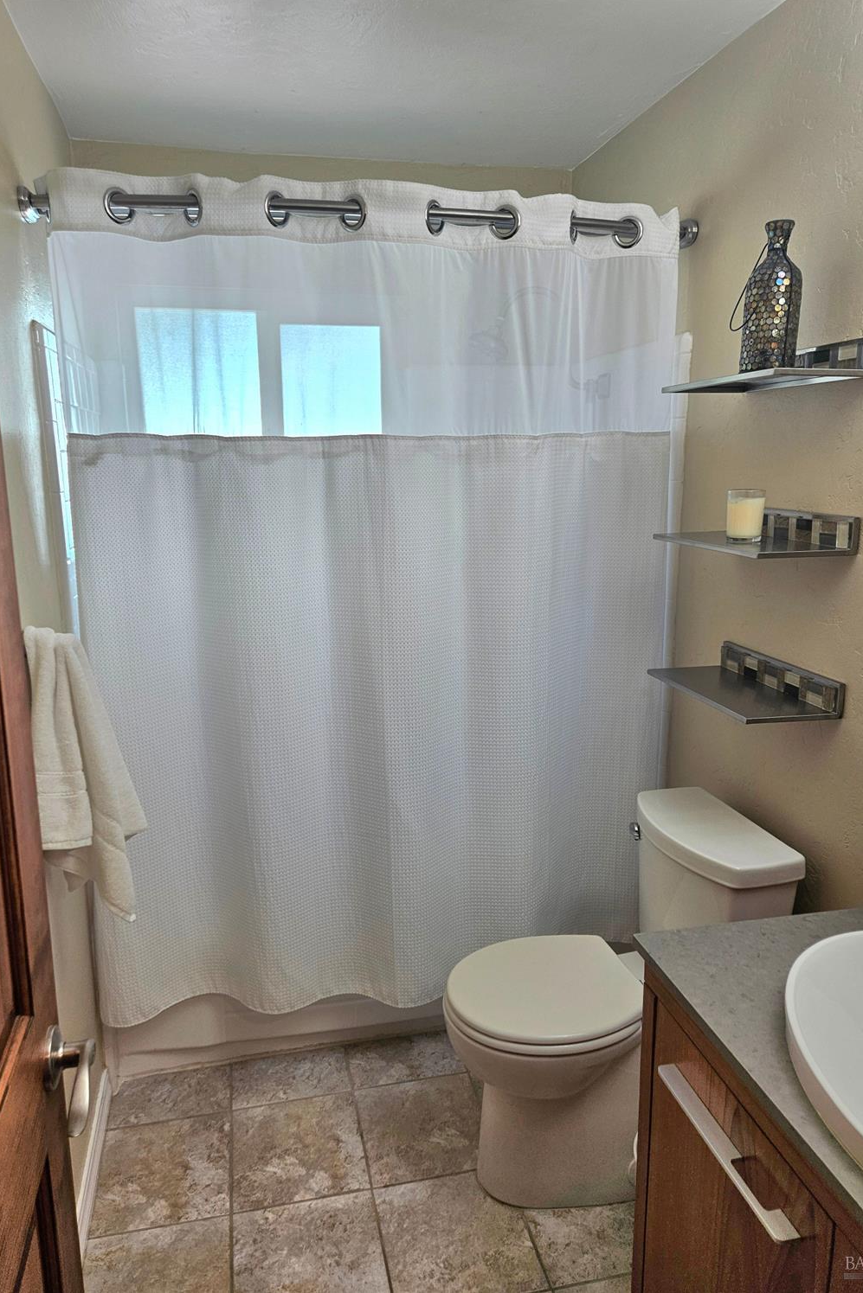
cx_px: 429
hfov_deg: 53.1
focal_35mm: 24
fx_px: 863
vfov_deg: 73.7
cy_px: 645
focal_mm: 5.4
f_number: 1.8
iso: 50
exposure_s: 1/120
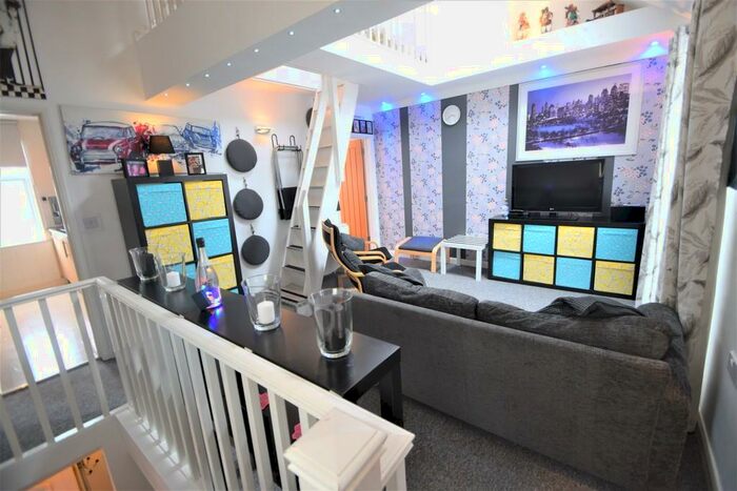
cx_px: 368
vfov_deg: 77.4
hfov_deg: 100.4
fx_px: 307
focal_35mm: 15
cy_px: 246
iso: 640
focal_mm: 10
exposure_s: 1/60
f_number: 4
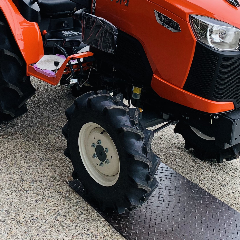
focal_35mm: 56
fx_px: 439
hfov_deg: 30.5
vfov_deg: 29.7
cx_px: 95
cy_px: 42
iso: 25
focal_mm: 4.25
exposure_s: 1/431
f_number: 1.8
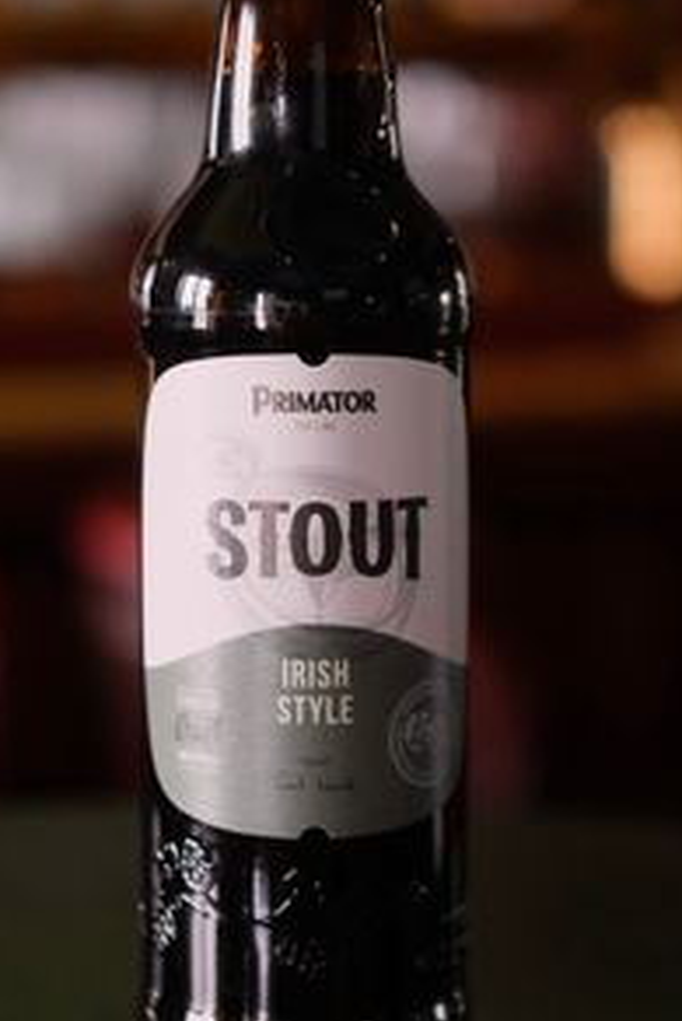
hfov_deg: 15.7
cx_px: 325
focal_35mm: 87
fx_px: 2469
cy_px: 545
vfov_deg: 23.4
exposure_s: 1/180
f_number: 2
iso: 3200
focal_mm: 35
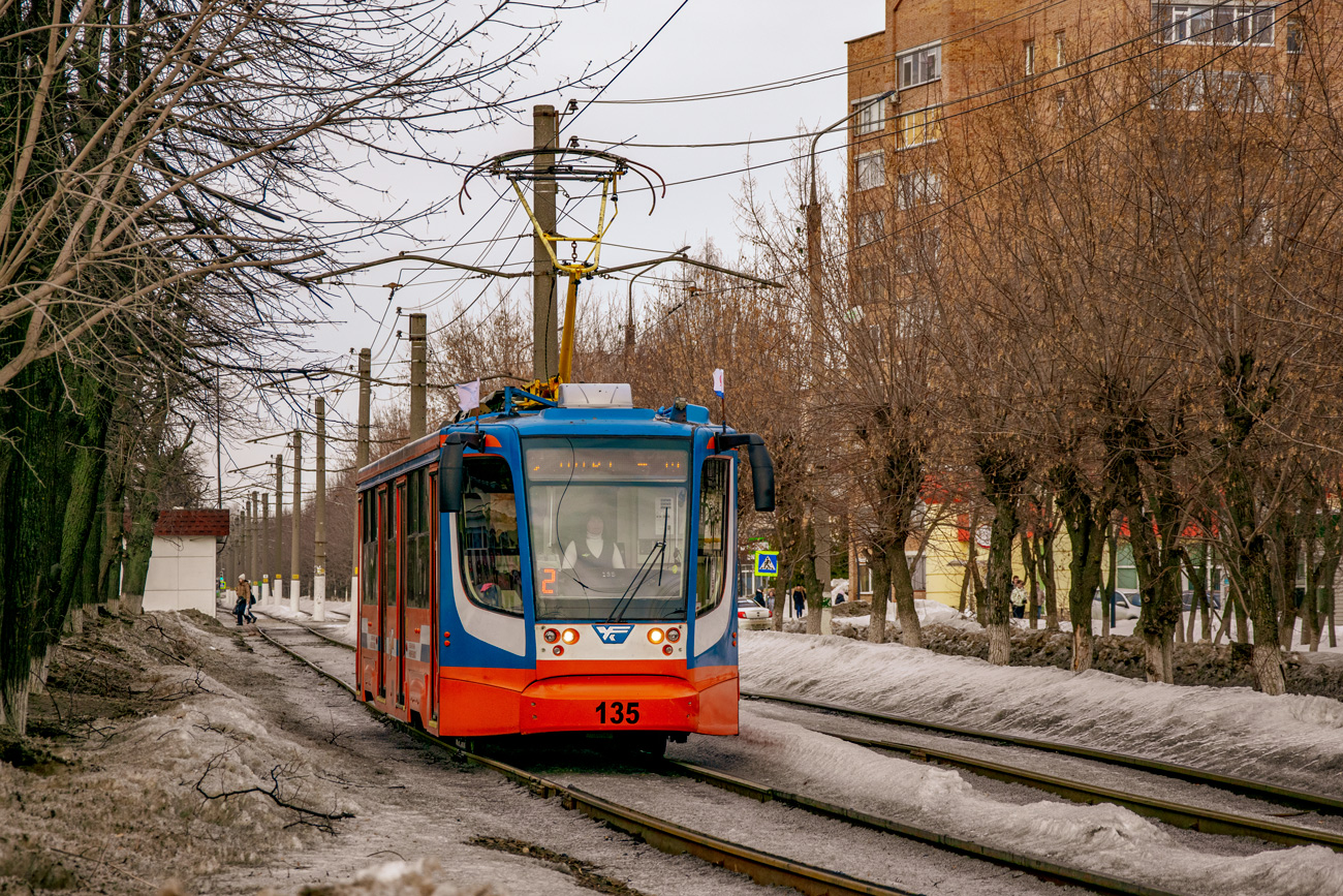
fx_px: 4197
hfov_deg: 18.2
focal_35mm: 112
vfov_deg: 12.2
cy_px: 448
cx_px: 672
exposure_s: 1/640
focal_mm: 75
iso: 200
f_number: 5.3
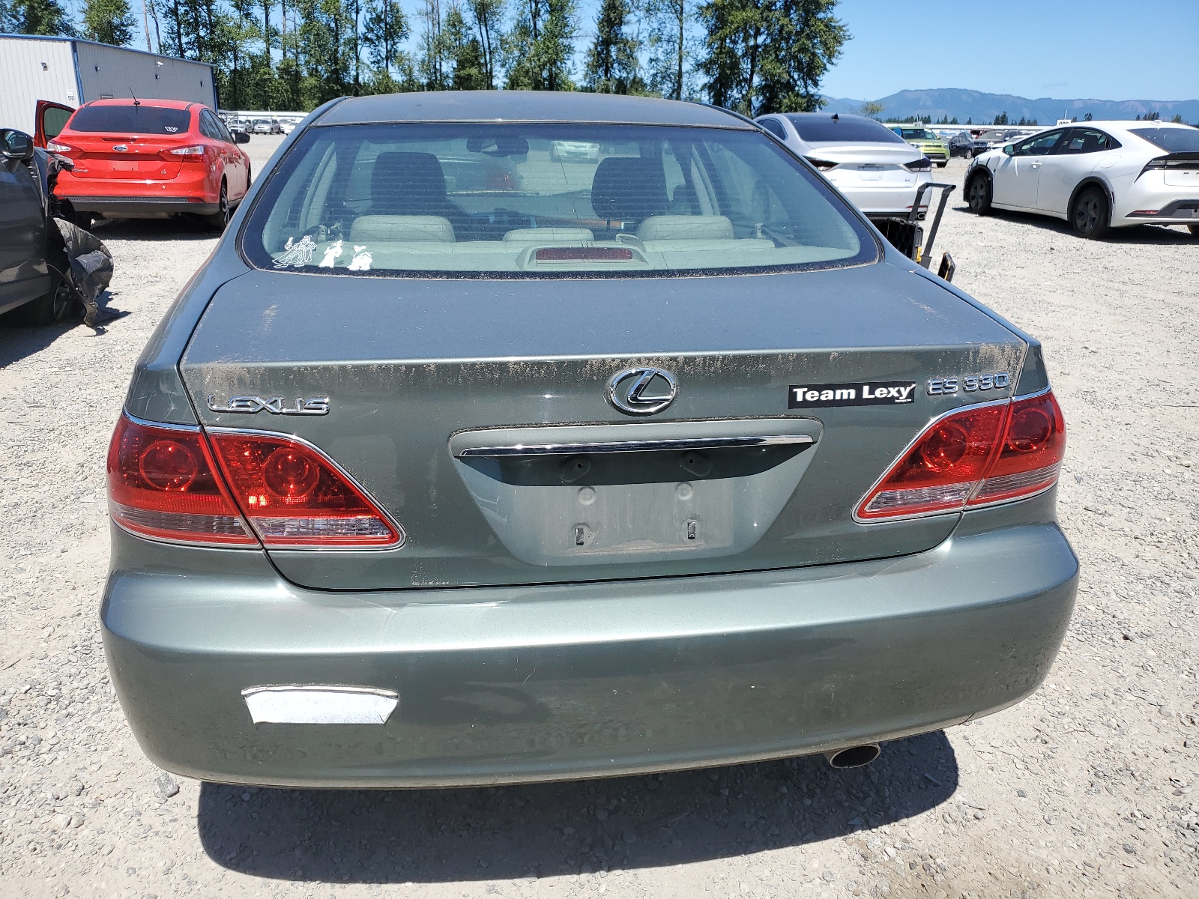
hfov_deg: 67.3
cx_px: 600
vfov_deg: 53.1
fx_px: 901
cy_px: 450
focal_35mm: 26
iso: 50
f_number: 1.5
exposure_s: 1/2500
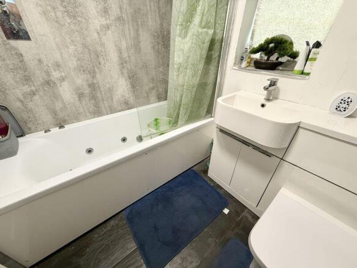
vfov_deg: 85.7
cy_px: 134
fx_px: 144
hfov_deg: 102.1
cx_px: 178
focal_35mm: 14
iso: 200
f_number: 2.2
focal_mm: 2.22
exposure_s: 1/50
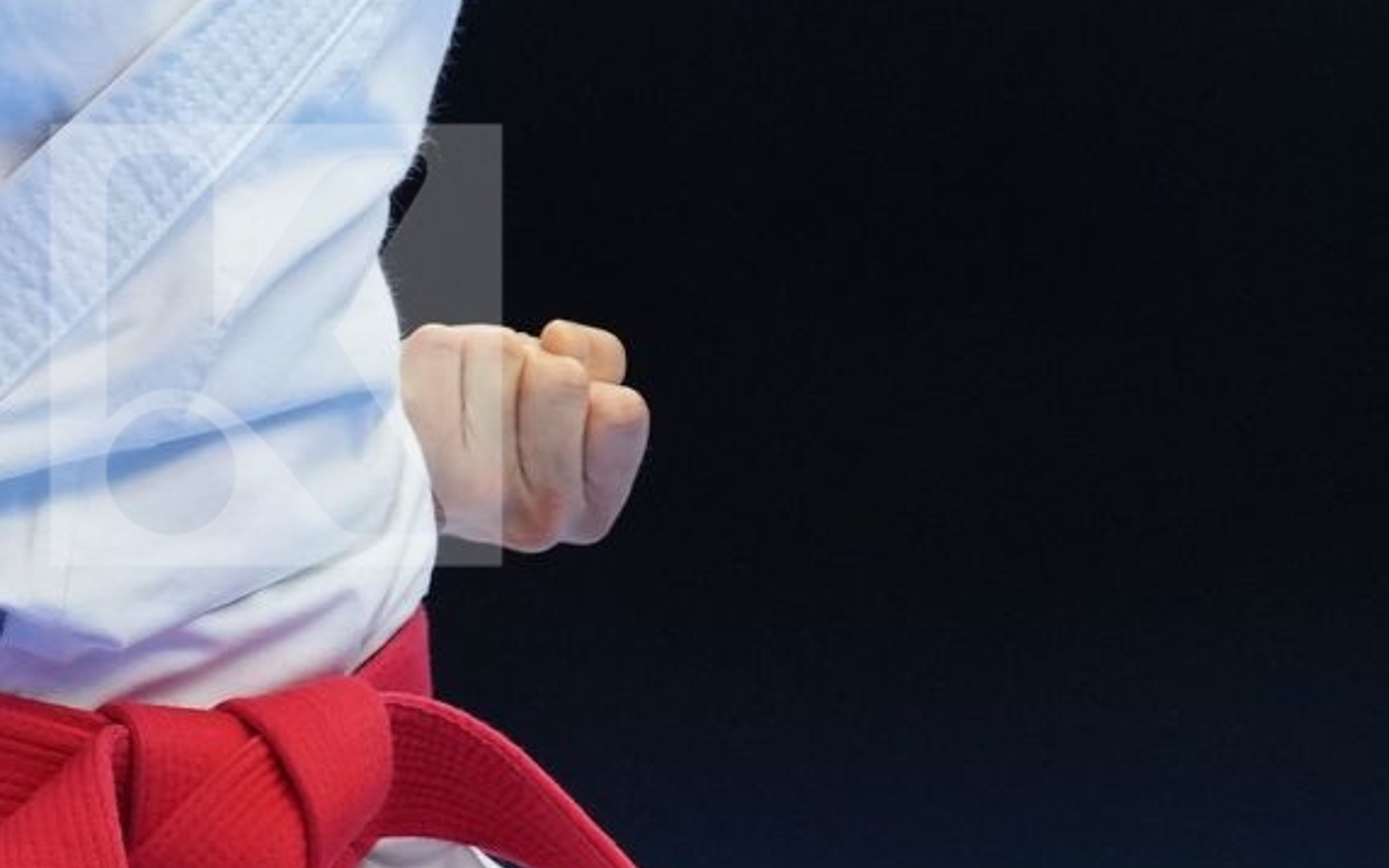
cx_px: 276
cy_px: -516
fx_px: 36375
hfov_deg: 2.2
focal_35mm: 961
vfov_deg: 1.4
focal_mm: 200
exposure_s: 1/500
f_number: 2.8
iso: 1250
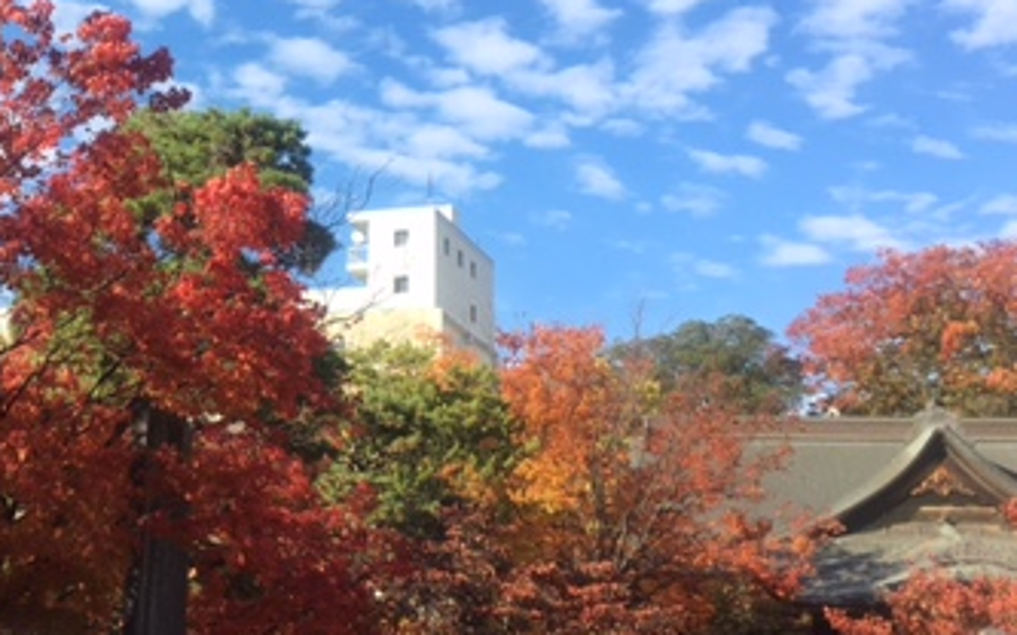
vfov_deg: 21.8
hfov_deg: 33.0
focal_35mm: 59
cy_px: 162
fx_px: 1635
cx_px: 131
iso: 25
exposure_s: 1/693
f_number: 2.2
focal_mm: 4.15
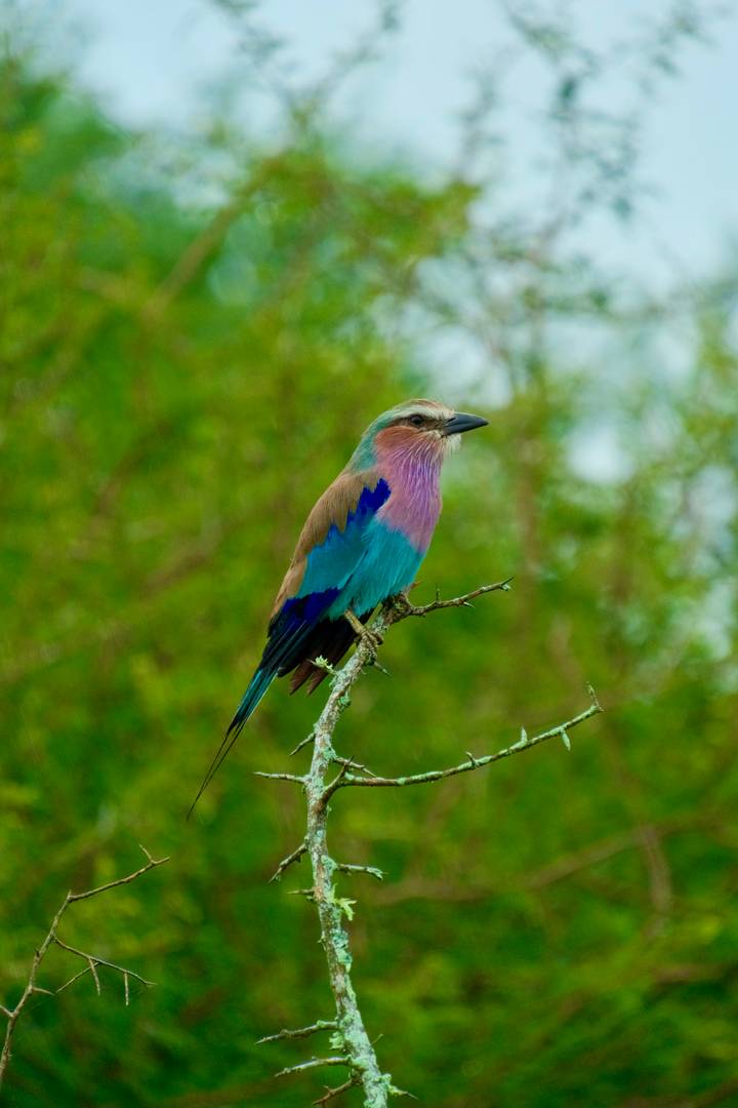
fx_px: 13836
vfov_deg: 4.6
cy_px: 554
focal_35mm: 450
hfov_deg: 3.1
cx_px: 369
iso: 2000
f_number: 8
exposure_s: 1/150
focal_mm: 300
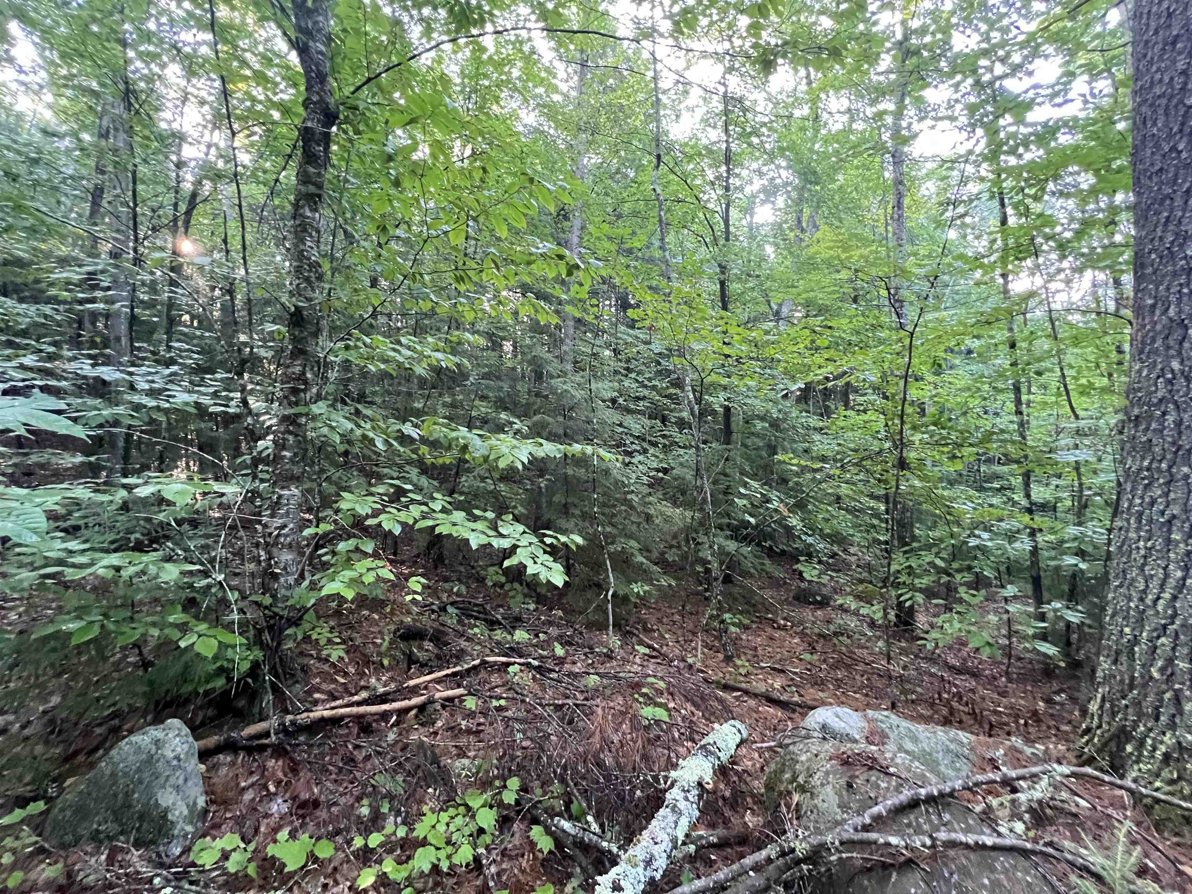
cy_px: 447
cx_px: 596
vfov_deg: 89.9
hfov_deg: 106.2
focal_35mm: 13
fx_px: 448
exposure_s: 1/60
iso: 640
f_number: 1.8
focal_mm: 1.57
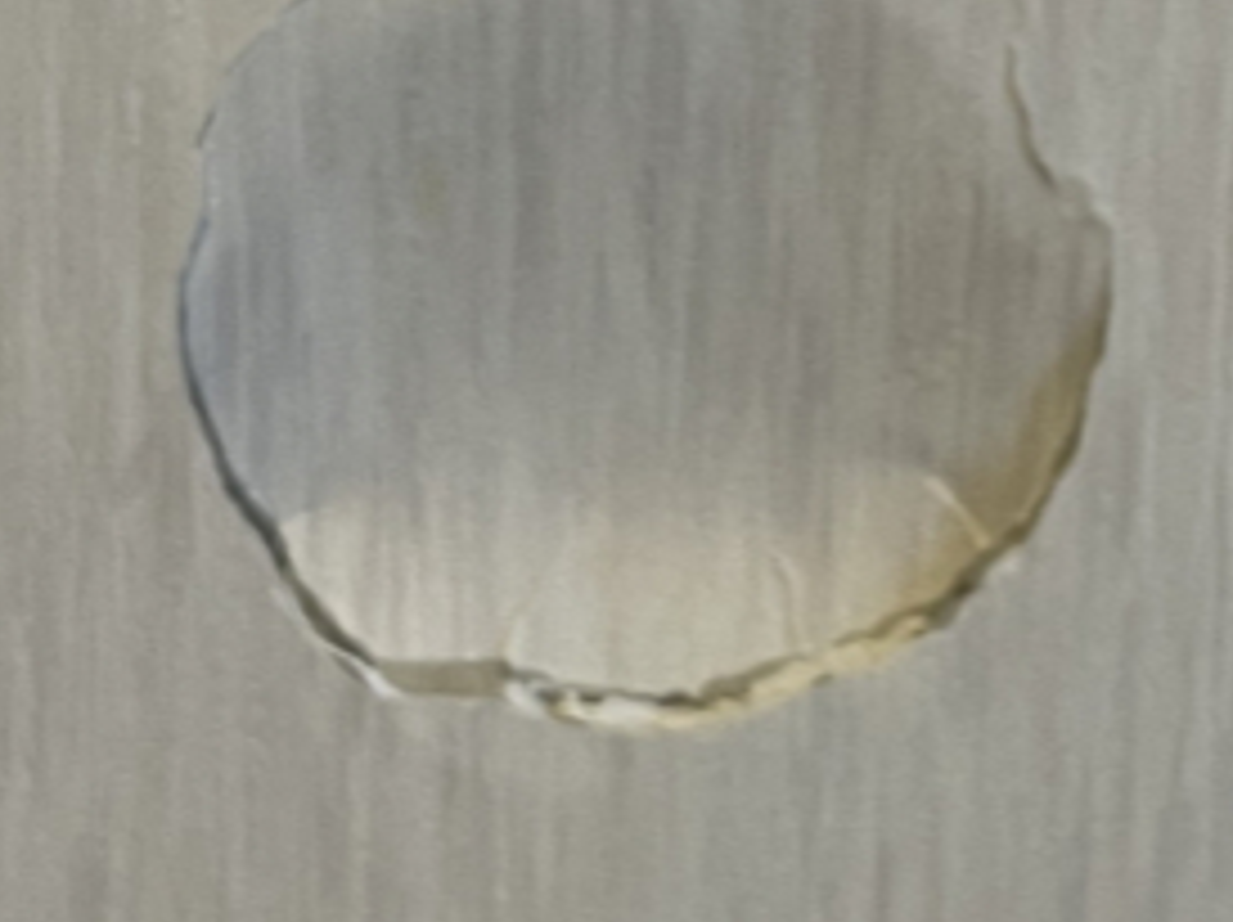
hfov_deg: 25.6
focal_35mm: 76
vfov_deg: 19.3
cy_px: 261
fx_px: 2705
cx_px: 722
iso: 100
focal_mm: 4.2
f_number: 1.6
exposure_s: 1/60
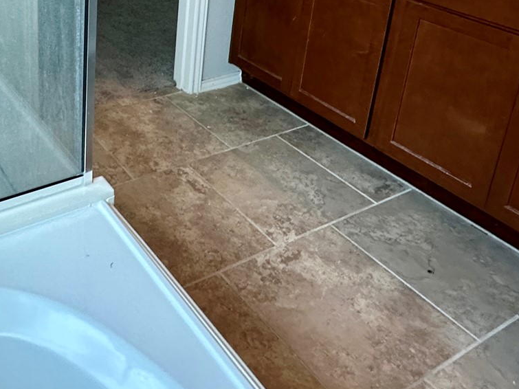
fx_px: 570
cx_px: 62
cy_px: -25
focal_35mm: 38
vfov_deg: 33.5
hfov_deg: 44.9
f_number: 2.2
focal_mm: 2.22
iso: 200
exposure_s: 1/120
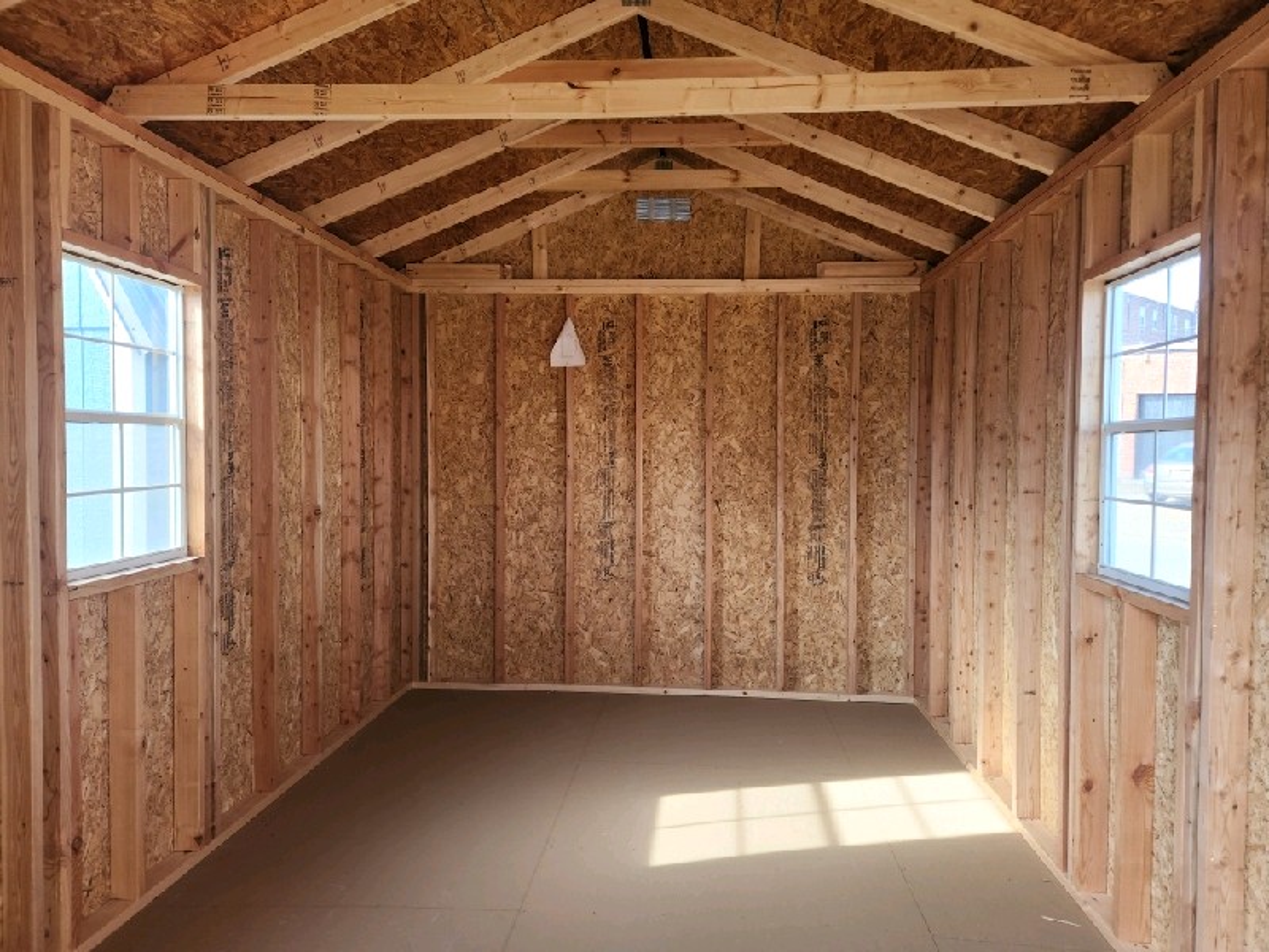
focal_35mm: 23
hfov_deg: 73.9
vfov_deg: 58.9
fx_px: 843
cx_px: 634
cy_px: 476
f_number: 1.8
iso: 25
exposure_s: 1/60.2
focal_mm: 5.4
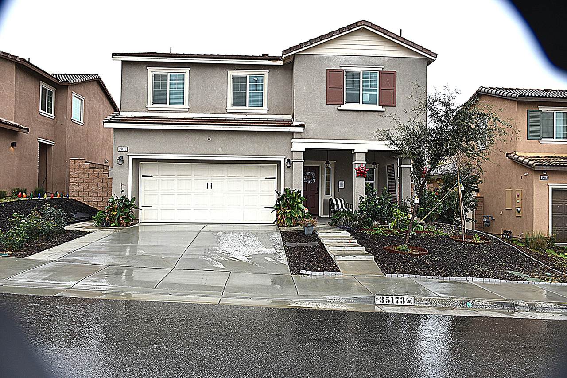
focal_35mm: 27
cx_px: 284
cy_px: 189
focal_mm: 18
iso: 100
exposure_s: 1/125
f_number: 5.6
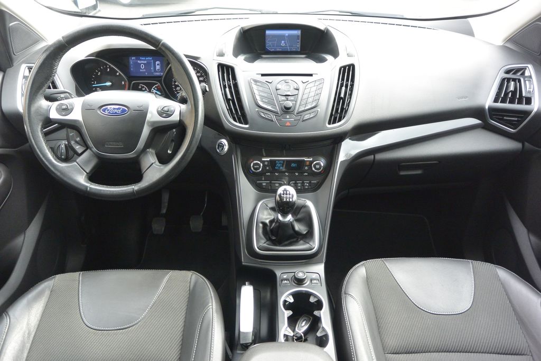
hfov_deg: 67.4
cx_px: 270
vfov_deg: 47.9
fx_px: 406
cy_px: 180
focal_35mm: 27
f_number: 3.5
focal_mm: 10
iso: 320
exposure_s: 1/125
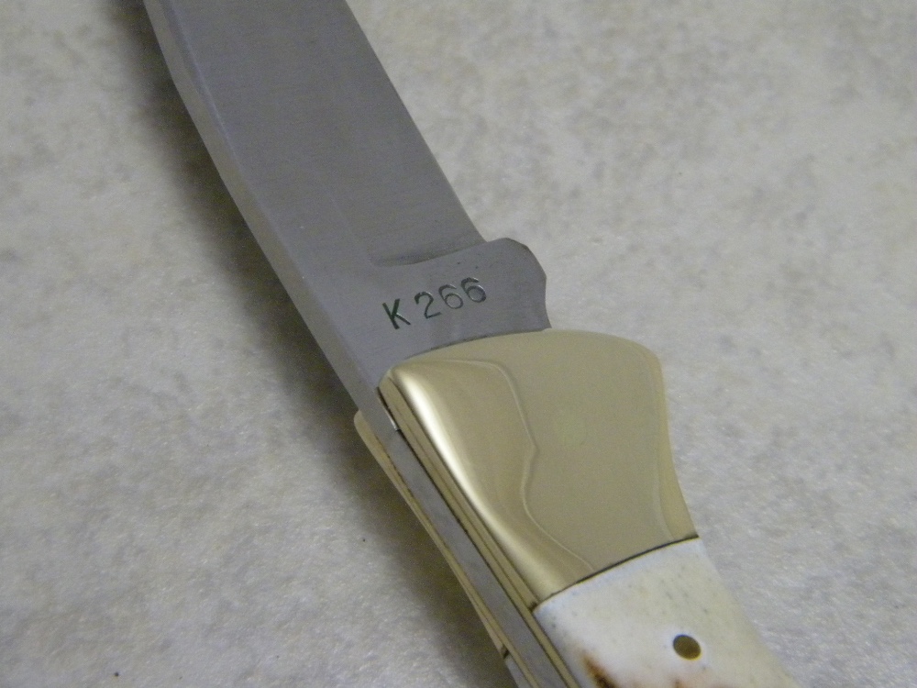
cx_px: 458
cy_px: 344
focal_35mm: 105
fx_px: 2782
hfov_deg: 18.7
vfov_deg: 14.1
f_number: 4.7
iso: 800
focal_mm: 19
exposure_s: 1/46.2
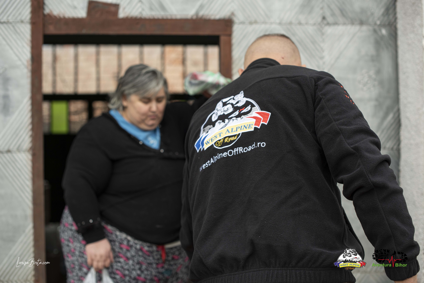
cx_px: 212
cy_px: 142
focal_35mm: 50
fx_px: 589
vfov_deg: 27.0
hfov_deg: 39.6
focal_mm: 50
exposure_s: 1/800
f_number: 3.2
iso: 250
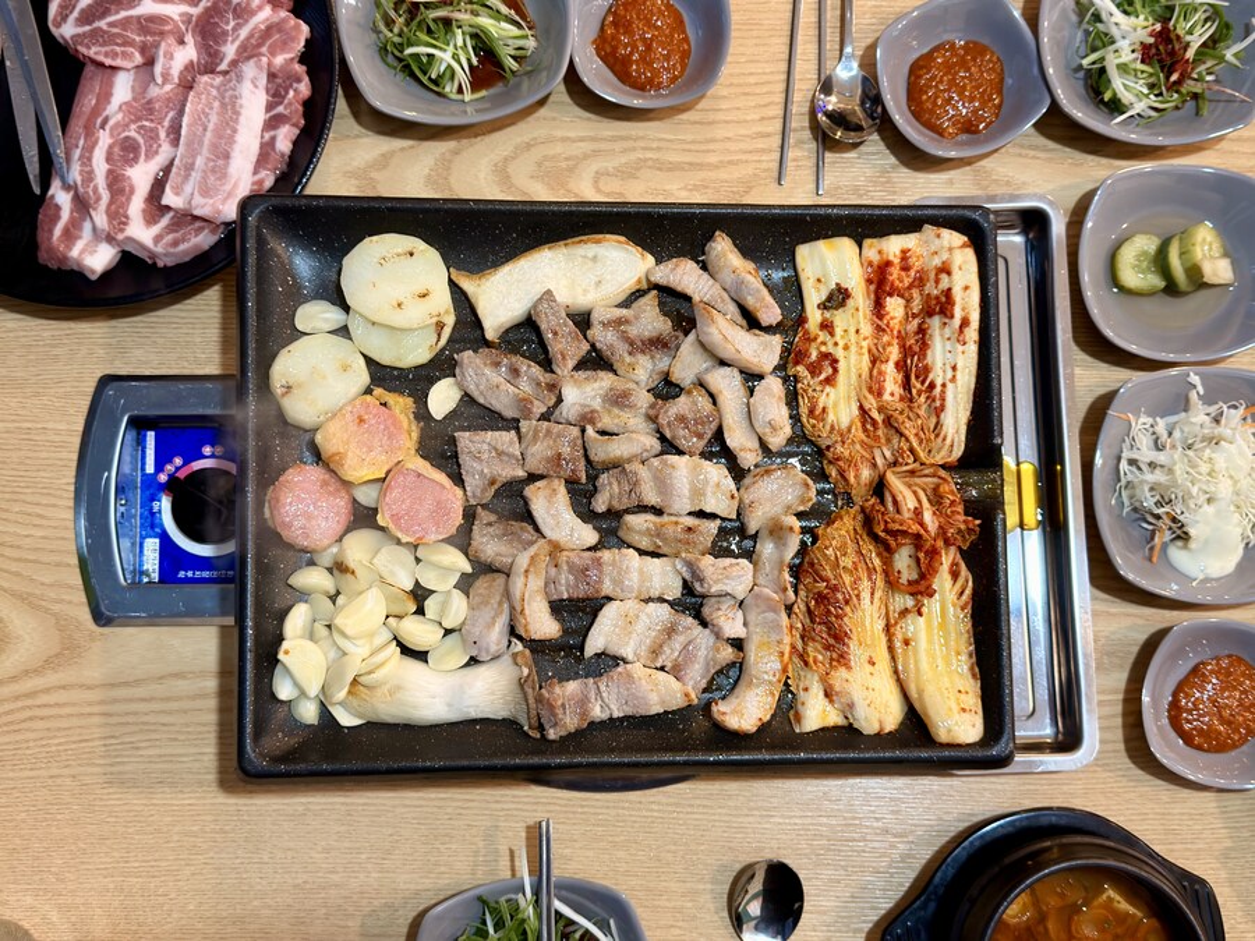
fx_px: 1269
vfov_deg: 40.7
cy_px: 470
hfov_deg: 52.6
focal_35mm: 35
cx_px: 628
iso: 250
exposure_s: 1/60
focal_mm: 6.76
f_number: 1.78
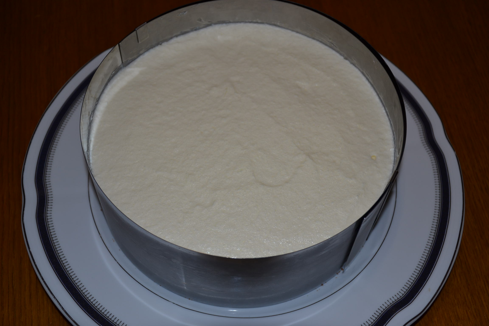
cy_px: 163
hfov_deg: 41.1
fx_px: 652
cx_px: 244
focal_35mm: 48
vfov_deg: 28.1
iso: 200
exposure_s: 1/60
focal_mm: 32
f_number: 4
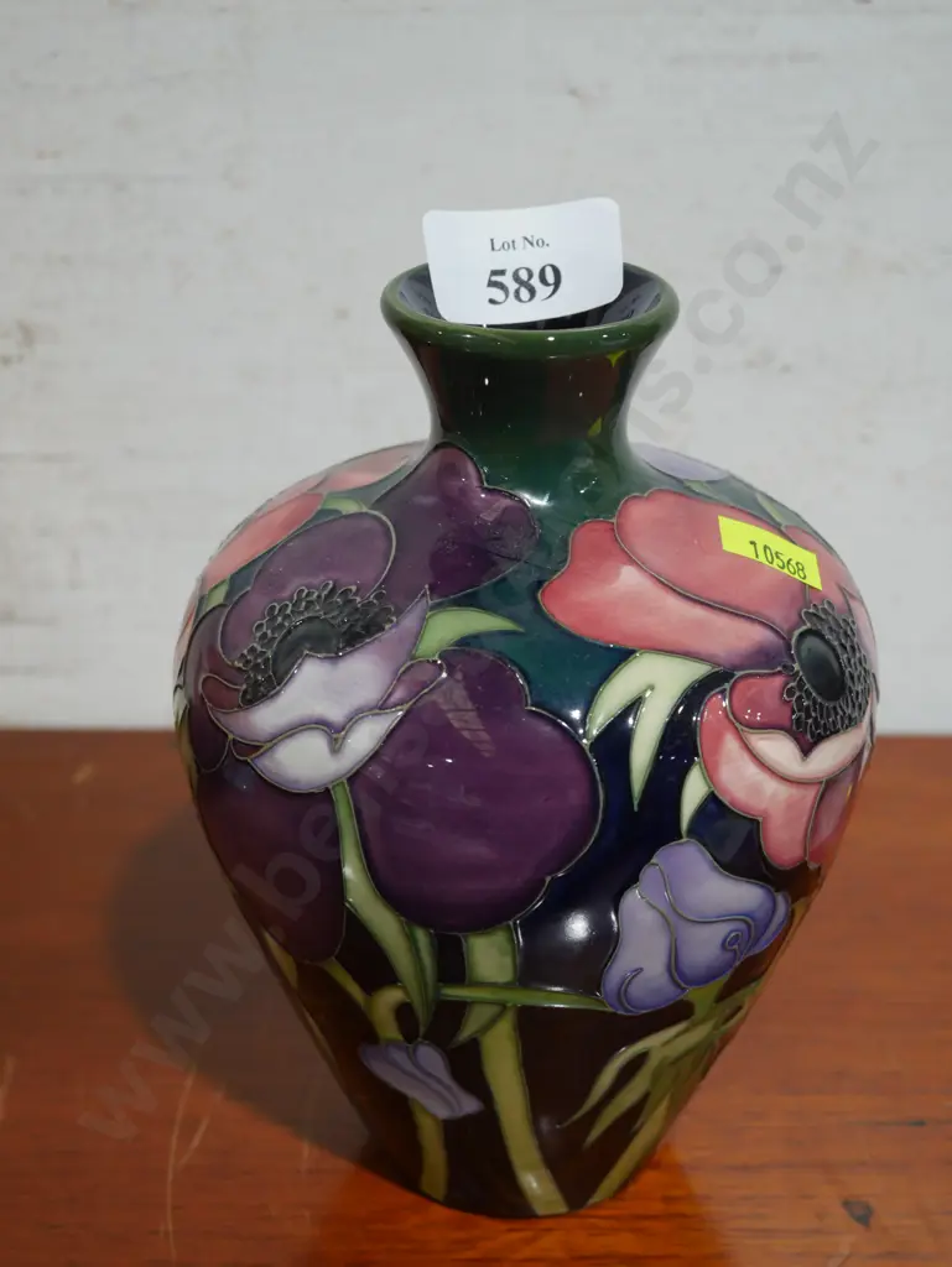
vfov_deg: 31.2
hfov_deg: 23.7
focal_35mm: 62
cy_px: 634
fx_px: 2272
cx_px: 476
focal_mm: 31
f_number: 5.4
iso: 800
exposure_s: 1/80
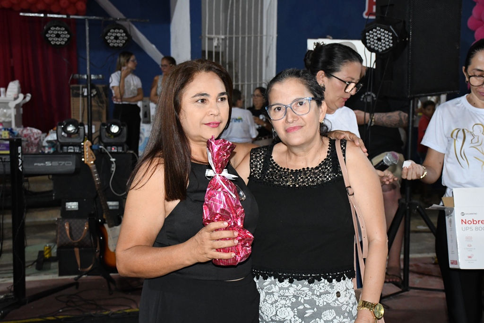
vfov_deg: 28.1
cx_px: 242
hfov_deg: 41.1
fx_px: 645
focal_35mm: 48
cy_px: 162
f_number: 5.6
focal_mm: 32
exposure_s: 1/100
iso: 4000
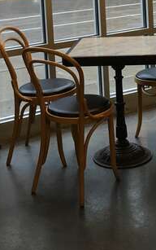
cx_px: 132
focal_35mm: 80
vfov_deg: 24.5
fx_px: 544
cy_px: -7
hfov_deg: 16.2
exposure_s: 1/15
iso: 40
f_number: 2.2
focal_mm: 4.15
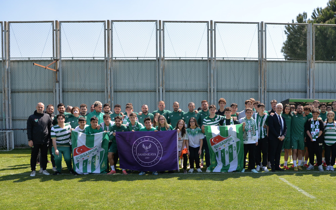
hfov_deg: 56.3
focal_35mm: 34
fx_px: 311
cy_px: 130
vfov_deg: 37.1
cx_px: 199
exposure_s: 1/500
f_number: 6.3
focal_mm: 26
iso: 200
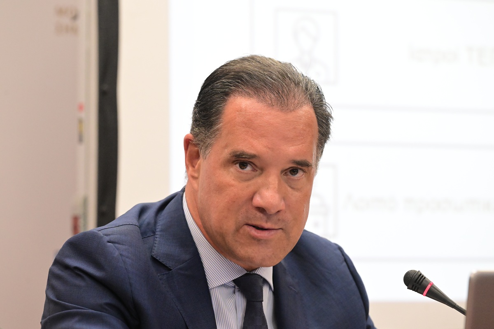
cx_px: 247
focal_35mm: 200
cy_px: 164
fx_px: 2744
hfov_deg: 10.3
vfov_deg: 6.9
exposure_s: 1/320
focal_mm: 200
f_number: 6.3
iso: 8000
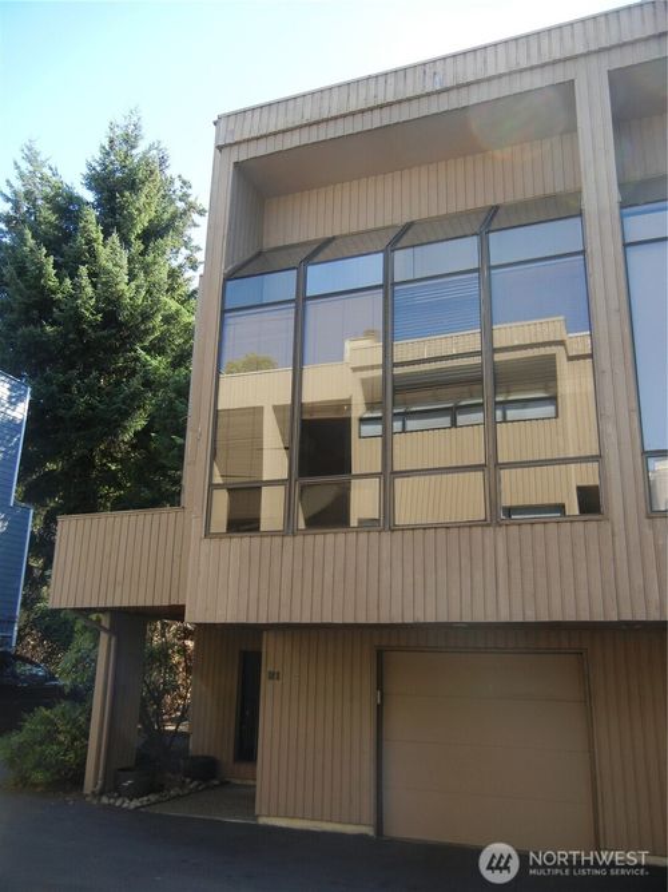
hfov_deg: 46.8
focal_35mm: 30
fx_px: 772
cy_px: 446
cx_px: 334
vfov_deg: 60.0
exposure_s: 1/234
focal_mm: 5.4
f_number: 3.5
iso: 160
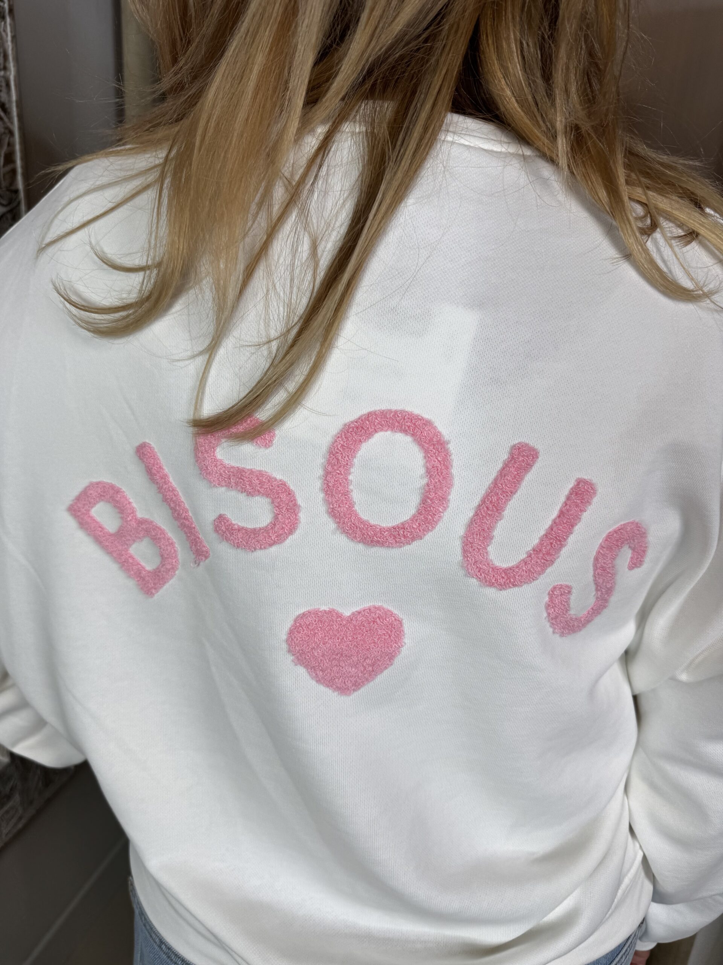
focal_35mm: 24
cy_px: 482
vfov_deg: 71.6
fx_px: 668
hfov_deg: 56.8
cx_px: 362
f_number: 1.78
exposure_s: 1/173
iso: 64
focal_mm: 6.76
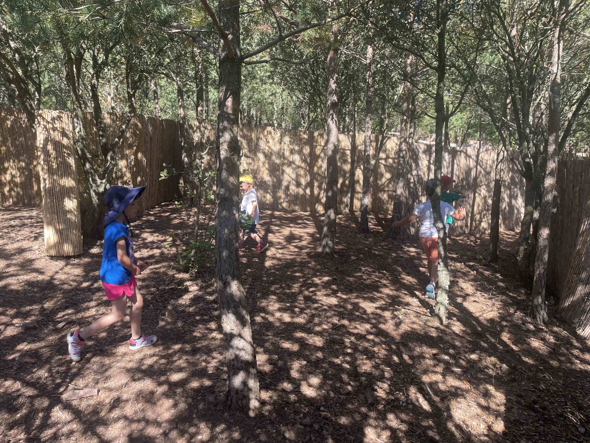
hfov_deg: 67.3
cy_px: 222
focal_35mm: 26
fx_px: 443
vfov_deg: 53.1
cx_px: 295
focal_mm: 4.2
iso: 32
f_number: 1.6
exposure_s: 1/342
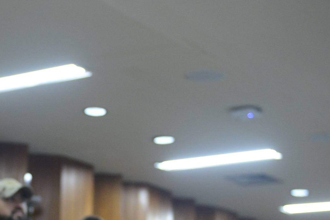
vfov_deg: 12.5
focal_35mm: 109
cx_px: 6
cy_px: 186
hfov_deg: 18.3
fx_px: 999
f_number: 3.5
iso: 2000
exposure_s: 1/125
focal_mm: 38
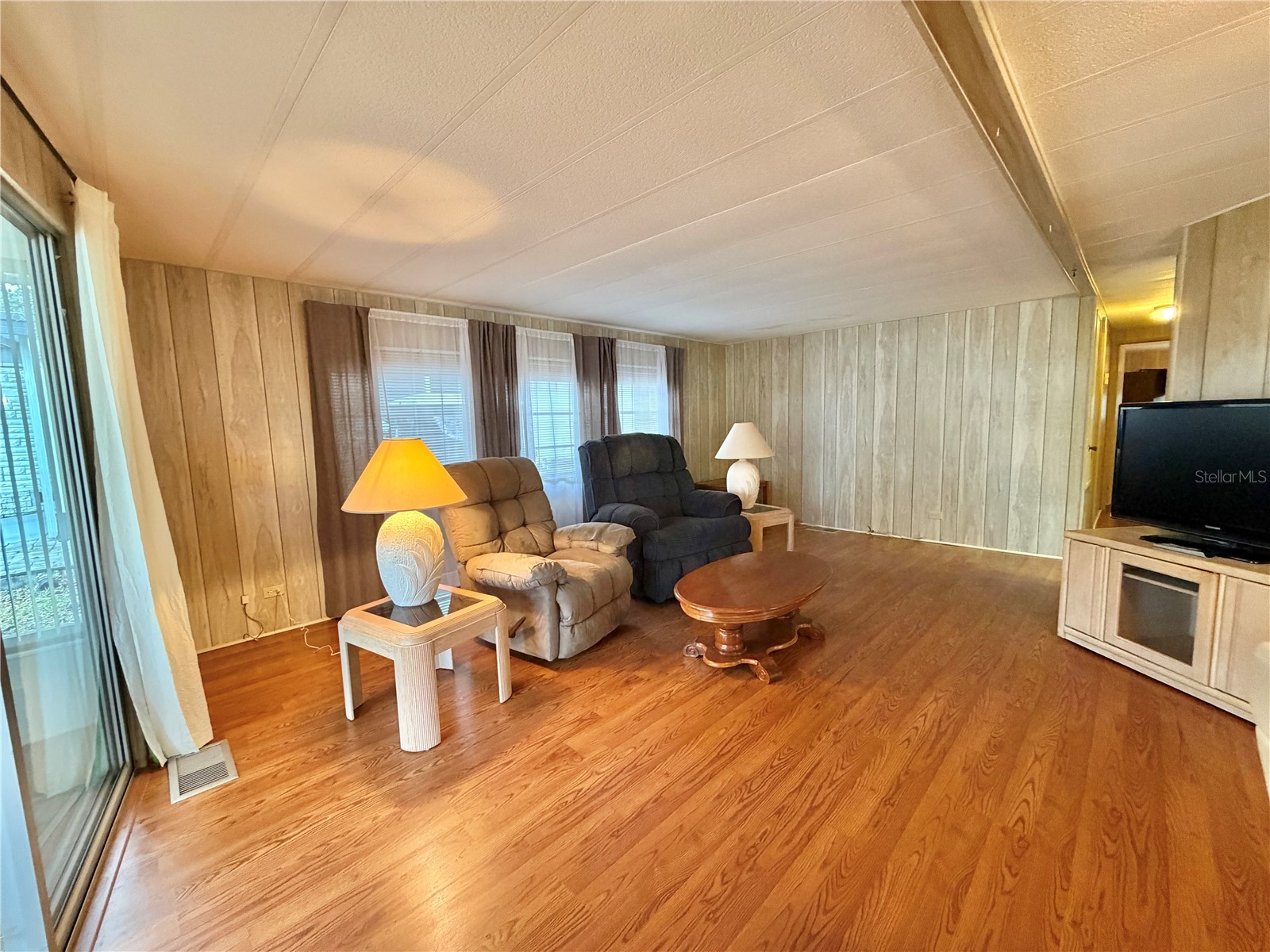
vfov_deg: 85.7
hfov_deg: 102.1
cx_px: 635
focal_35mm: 14
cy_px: 476
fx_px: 514
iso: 500
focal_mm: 2.22
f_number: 2.2
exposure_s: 1/60
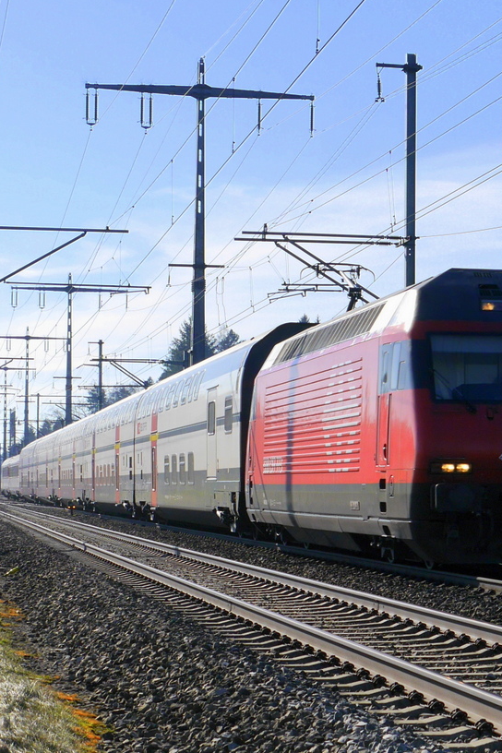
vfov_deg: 27.7
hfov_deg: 18.5
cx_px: 381
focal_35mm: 73
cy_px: 376
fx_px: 1527
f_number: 9
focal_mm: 26
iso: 160
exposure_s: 1/400
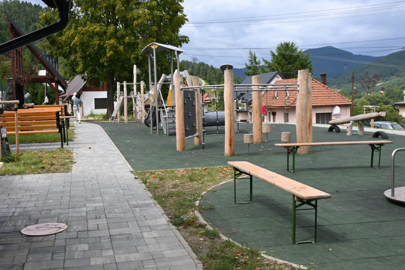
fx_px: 473
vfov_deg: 31.9
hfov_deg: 46.4
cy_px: 135
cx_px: 202
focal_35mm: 42
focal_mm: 28
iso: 100
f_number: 8
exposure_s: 1/200
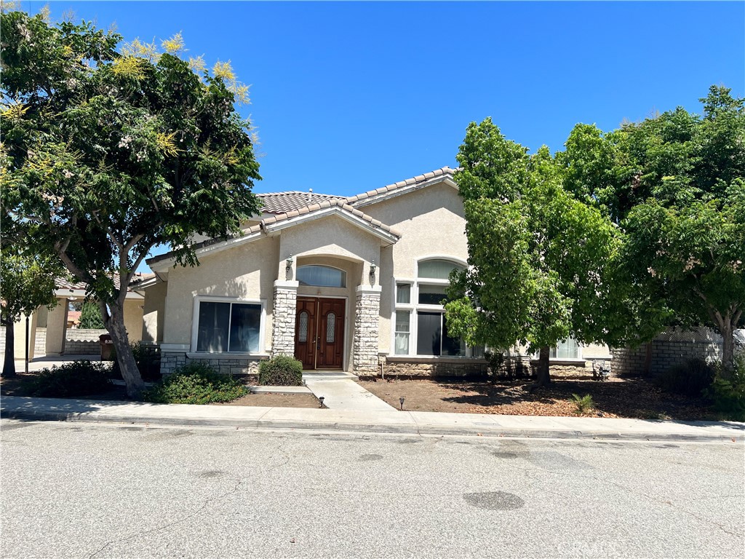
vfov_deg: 53.1
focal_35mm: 26
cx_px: 372
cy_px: 280
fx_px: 560
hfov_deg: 67.3
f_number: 1.5
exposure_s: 1/4115
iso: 50
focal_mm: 5.7
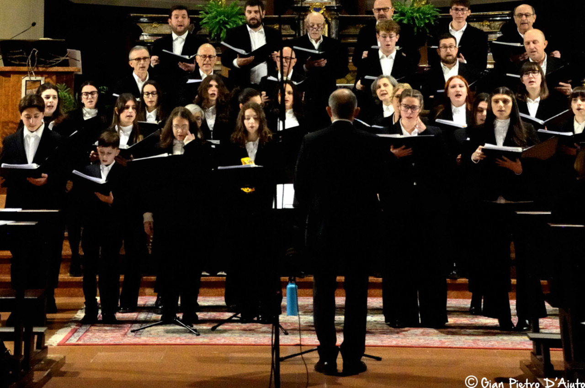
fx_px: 1339
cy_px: 194
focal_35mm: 82
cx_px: 292
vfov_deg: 16.5
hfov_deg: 24.6
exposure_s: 1/100
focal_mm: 55
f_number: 5
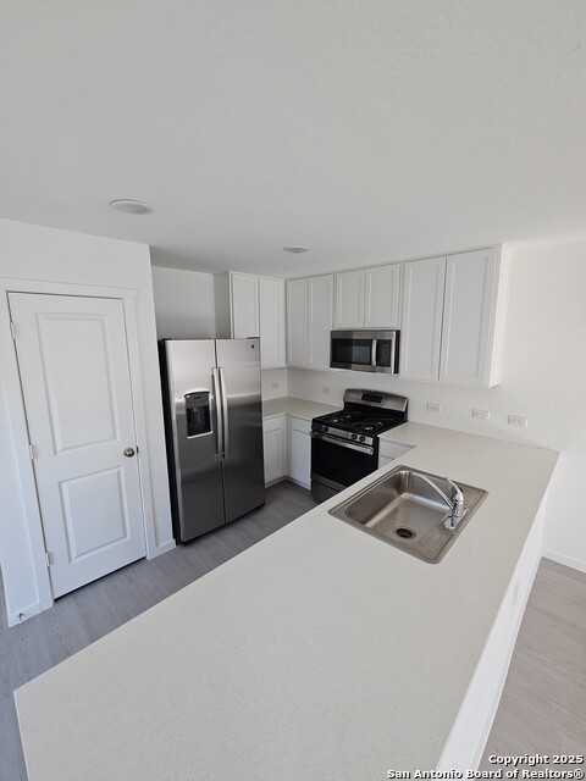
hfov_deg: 89.9
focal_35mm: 13
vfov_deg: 106.2
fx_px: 293
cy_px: 390
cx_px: 293
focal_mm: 2.2
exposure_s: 1/120
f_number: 2.2
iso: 100
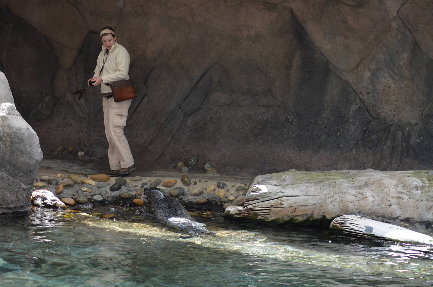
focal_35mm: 105
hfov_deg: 19.5
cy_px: 144
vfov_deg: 13.0
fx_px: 1260
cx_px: 216
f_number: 5
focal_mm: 70
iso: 400
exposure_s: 1/400
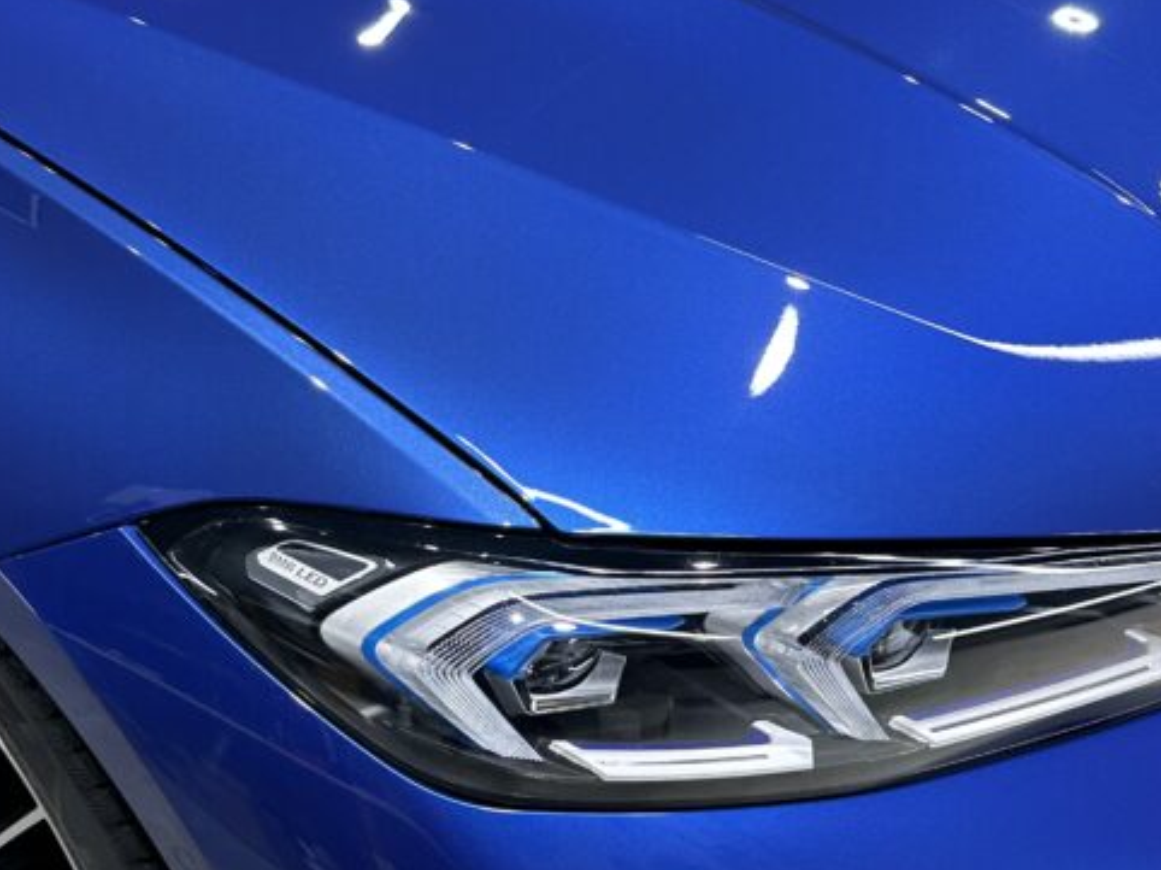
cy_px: 566
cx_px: 511
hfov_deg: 37.5
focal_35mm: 51
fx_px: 1710
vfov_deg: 28.4
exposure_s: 1/120
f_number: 1.78
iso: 100
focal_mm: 6.86
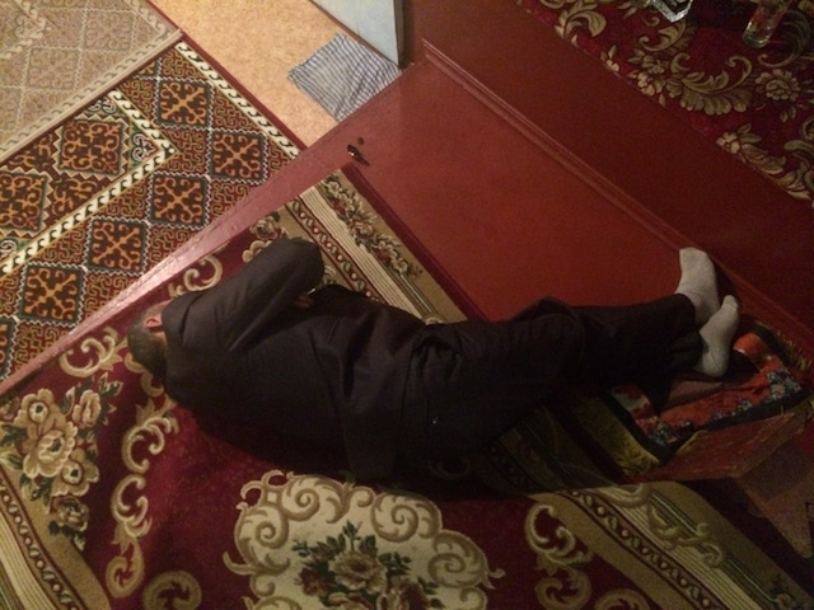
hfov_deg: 60.0
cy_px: 305
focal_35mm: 30
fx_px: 705
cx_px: 407
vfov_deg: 46.8
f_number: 2.2
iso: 640
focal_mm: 4.12
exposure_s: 1/15
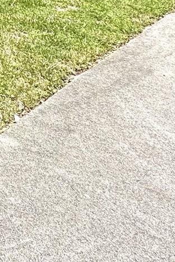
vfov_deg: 22.8
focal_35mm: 64
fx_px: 466
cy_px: -169
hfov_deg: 14.3
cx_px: -244
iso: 40
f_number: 2.2
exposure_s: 1/2174
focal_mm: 2.22
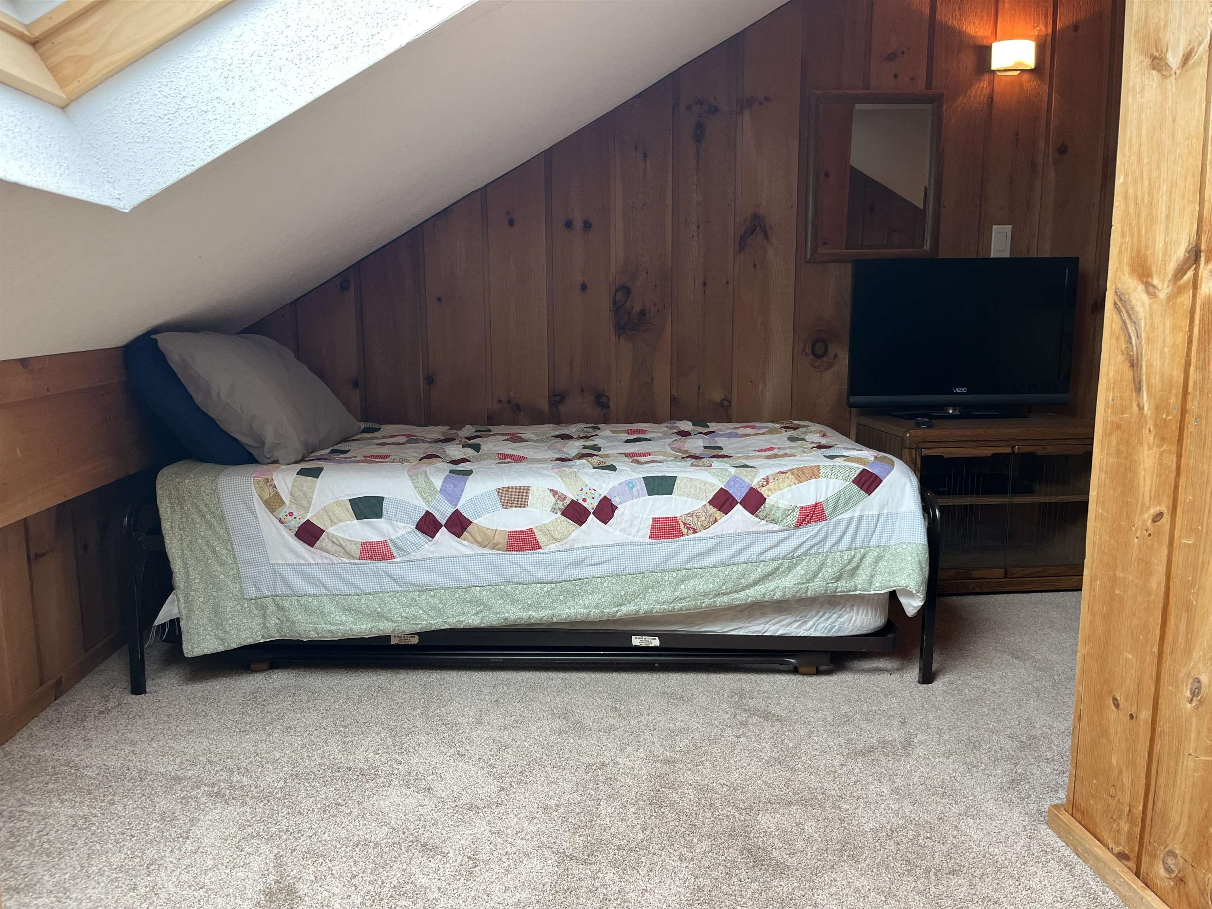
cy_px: 454
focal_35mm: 26
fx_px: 910
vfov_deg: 53.1
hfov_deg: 67.3
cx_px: 606
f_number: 1.6
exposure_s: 1/120
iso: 100
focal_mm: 5.1
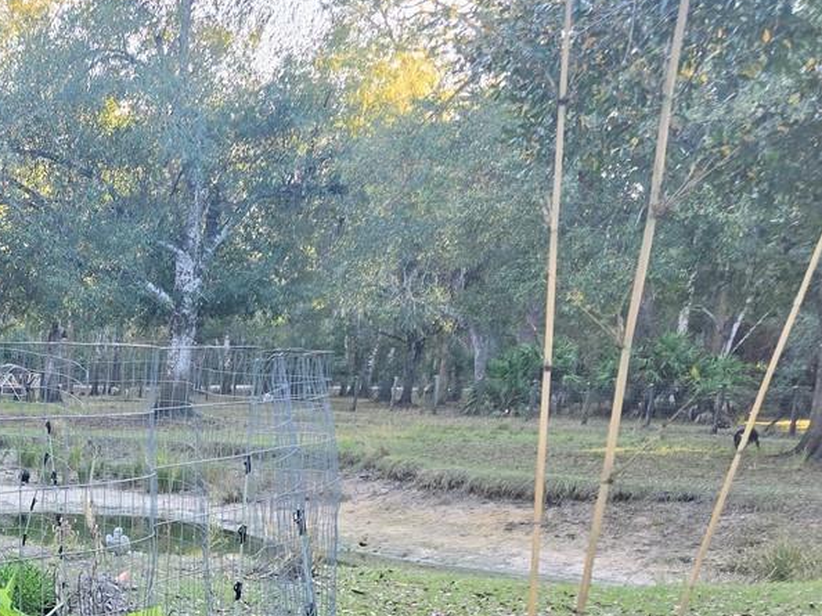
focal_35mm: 62
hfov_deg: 26.8
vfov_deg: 22.2
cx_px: -219
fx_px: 1472
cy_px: 702
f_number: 1.7
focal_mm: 6.3
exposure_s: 1/180
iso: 40
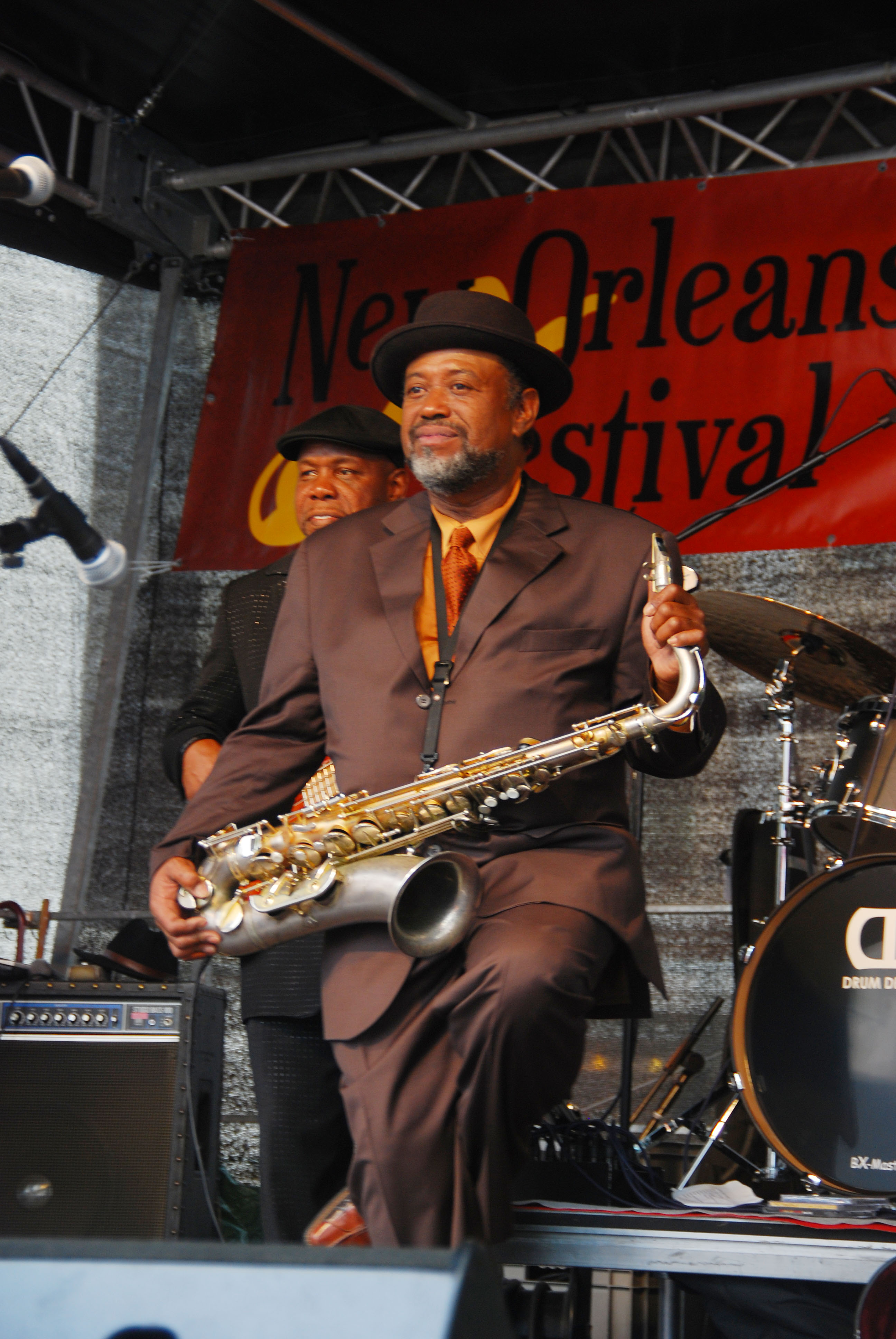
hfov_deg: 14.1
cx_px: 448
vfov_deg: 20.9
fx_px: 3629
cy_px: 670
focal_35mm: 98
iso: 200
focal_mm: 65
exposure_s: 1/125
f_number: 5.6
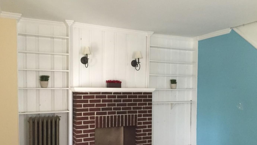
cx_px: 125
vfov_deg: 35.3
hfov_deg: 59.5
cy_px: 97
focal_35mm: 33
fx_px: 225
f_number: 2.2
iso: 250
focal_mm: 4.15
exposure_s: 1/15
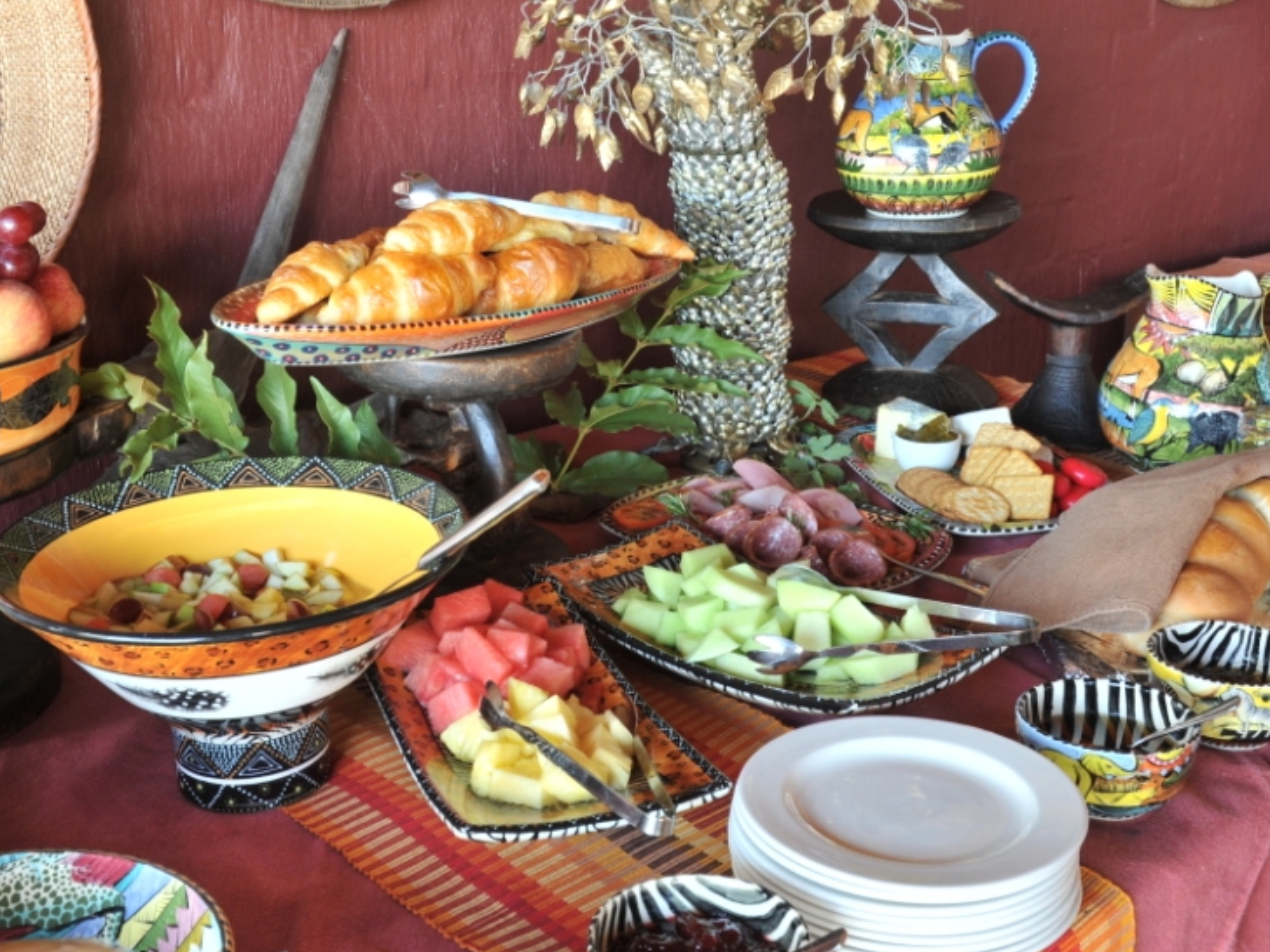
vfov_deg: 31.5
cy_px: 403
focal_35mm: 46
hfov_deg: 41.2
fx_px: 1687
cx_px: 589
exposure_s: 1/5
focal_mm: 34
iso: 400
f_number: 9
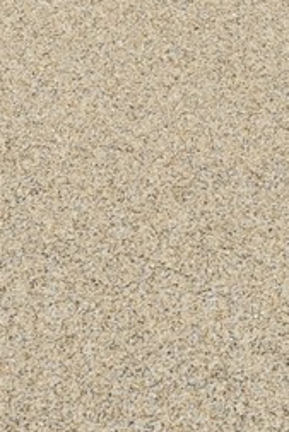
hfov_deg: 4.5
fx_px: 3643
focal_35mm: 303
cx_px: 304
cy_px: -726
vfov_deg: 6.4
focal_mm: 48
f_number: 18
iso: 200
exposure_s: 1/160
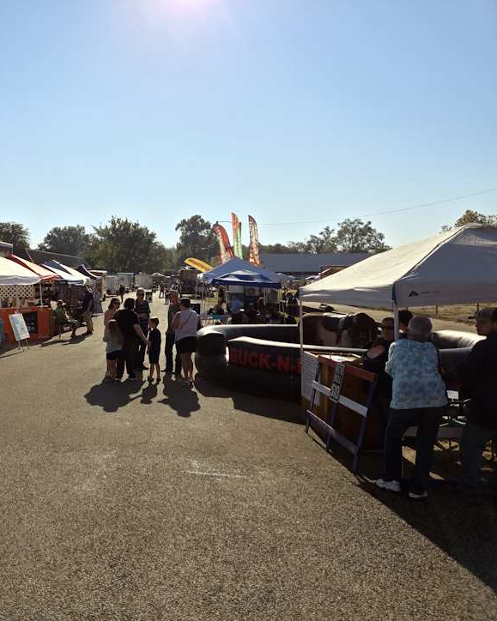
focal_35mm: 31
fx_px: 570
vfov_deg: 57.2
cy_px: 304
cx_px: 75
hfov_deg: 44.0
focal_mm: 5.4
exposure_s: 1/4185
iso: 25
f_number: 1.8
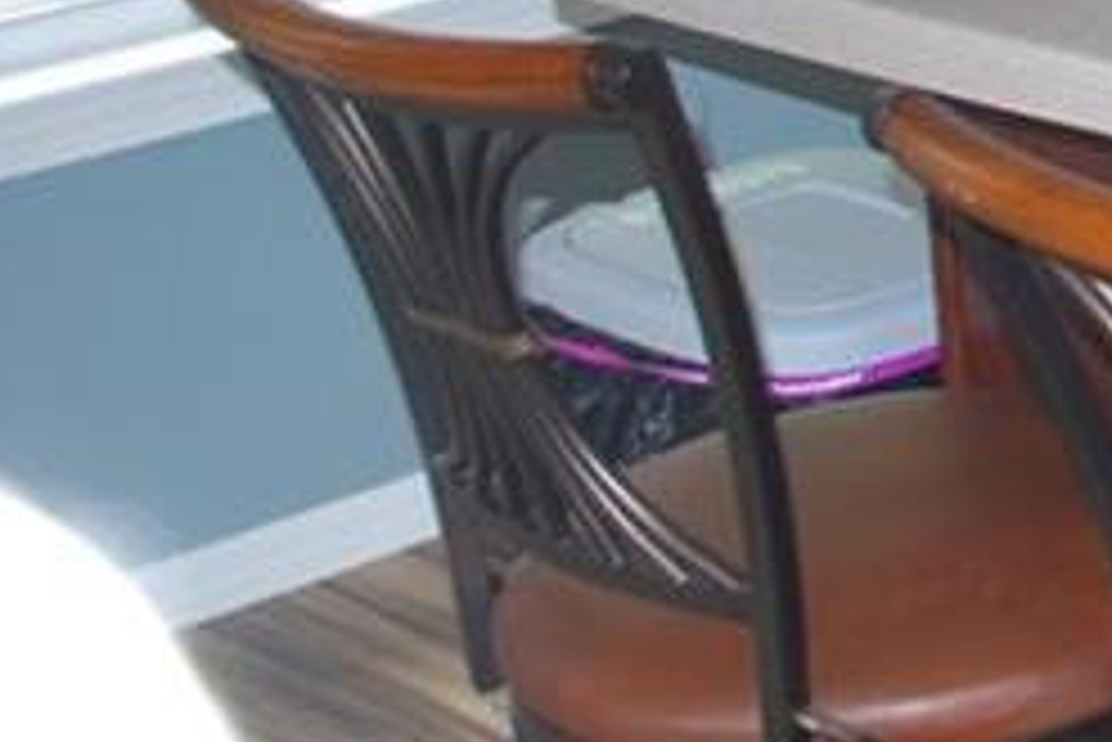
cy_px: -526
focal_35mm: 112
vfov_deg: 11.5
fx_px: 3461
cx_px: 2215
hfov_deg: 14.9
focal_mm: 18
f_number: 3.5
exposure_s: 1/60
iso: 200
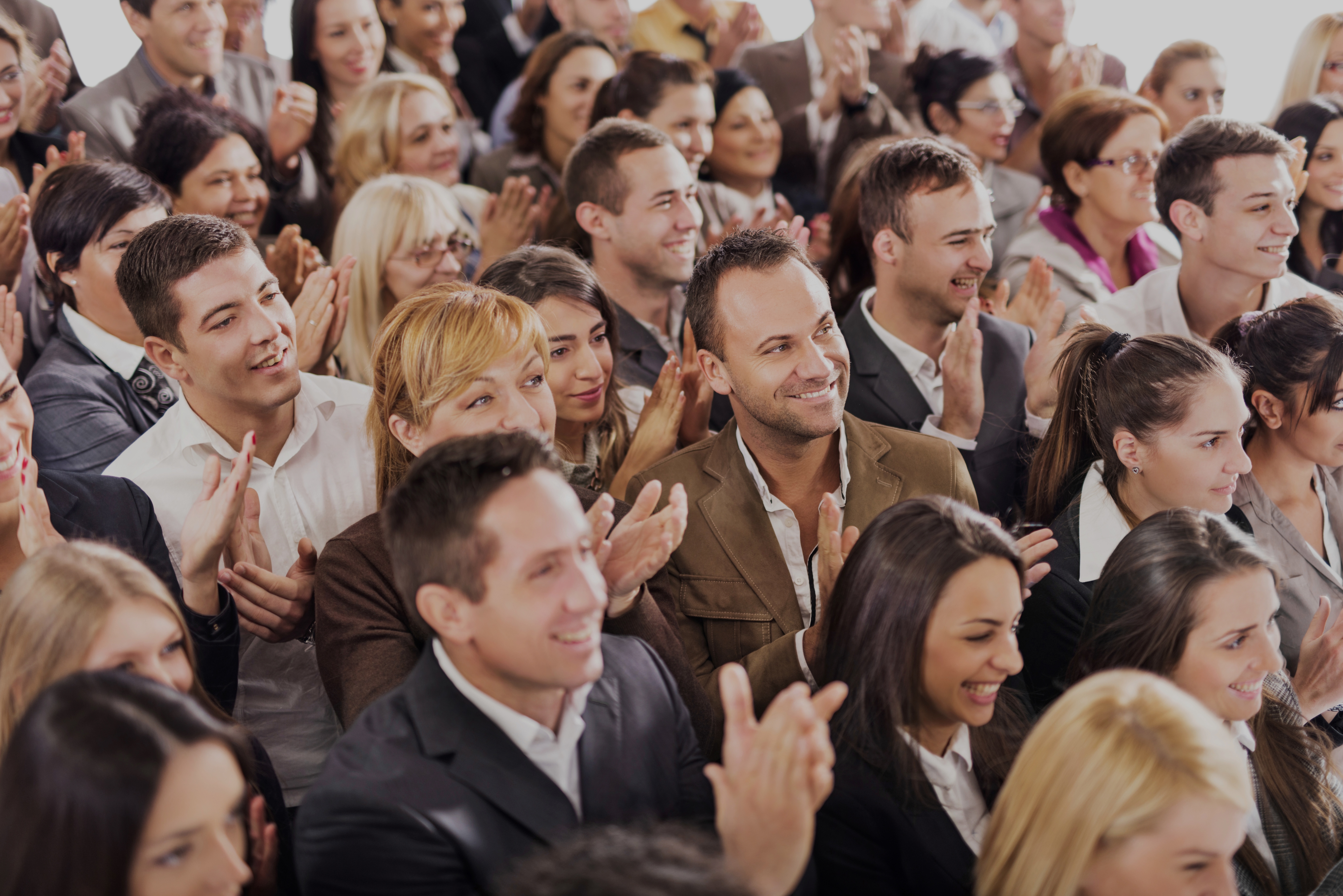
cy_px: 448
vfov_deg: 27.0
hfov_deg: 39.6
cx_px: 672
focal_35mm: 50
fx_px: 1866
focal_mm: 50
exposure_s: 1/200
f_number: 1.4
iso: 80
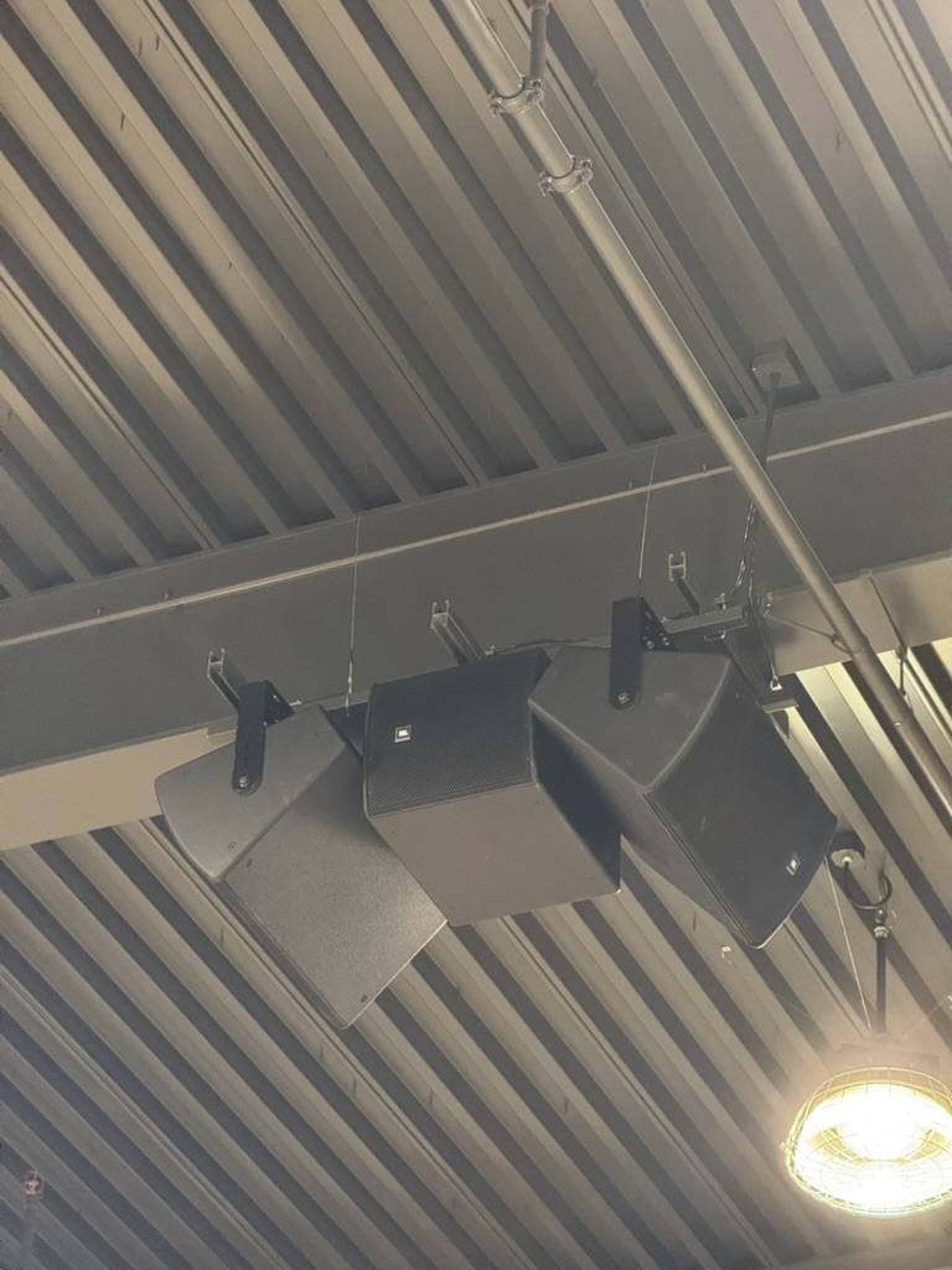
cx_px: 476
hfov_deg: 12.3
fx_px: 4400
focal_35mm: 120
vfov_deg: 16.4
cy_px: 635
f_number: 2.8
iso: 400
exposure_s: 1/60
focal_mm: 15.66
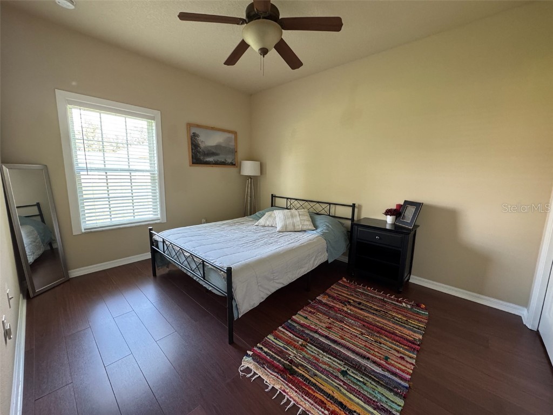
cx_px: 276
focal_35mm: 14
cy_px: 208
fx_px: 224
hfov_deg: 102.1
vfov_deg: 85.7
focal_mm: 2.22
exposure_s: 1/71
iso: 320
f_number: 2.2
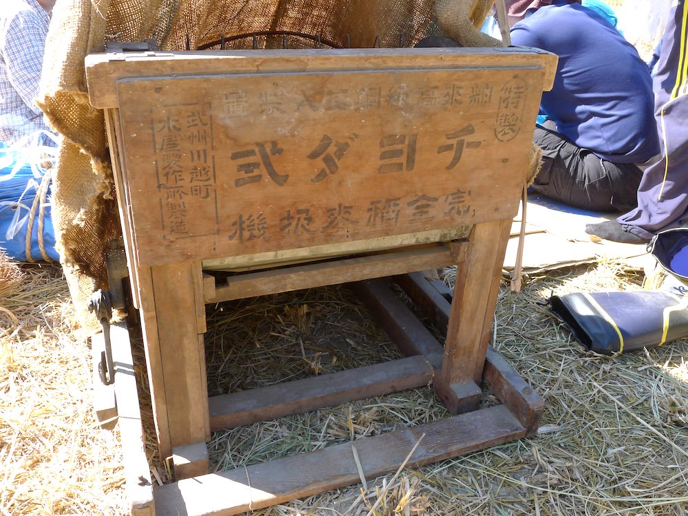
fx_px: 596
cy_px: 258
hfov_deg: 60.0
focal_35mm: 30
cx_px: 344
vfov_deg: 46.8
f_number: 6.3
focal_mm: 6.4
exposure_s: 1/60
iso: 100
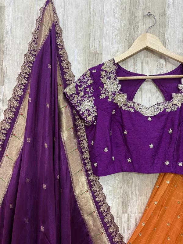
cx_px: 92
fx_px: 183
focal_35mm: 26
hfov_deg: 53.1
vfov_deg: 67.3
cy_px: 122
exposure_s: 1/50
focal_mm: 6
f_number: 1.6
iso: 80
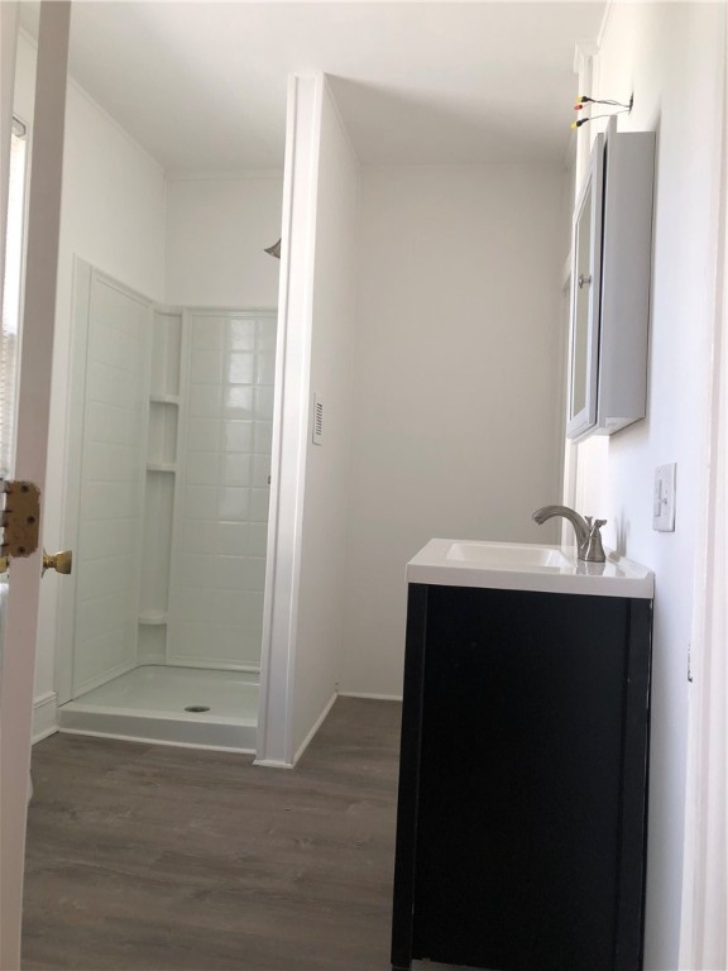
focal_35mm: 28
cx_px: 364
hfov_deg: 49.7
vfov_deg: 63.4
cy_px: 486
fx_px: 785
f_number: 1.8
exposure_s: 1/120
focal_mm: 3.99
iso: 50
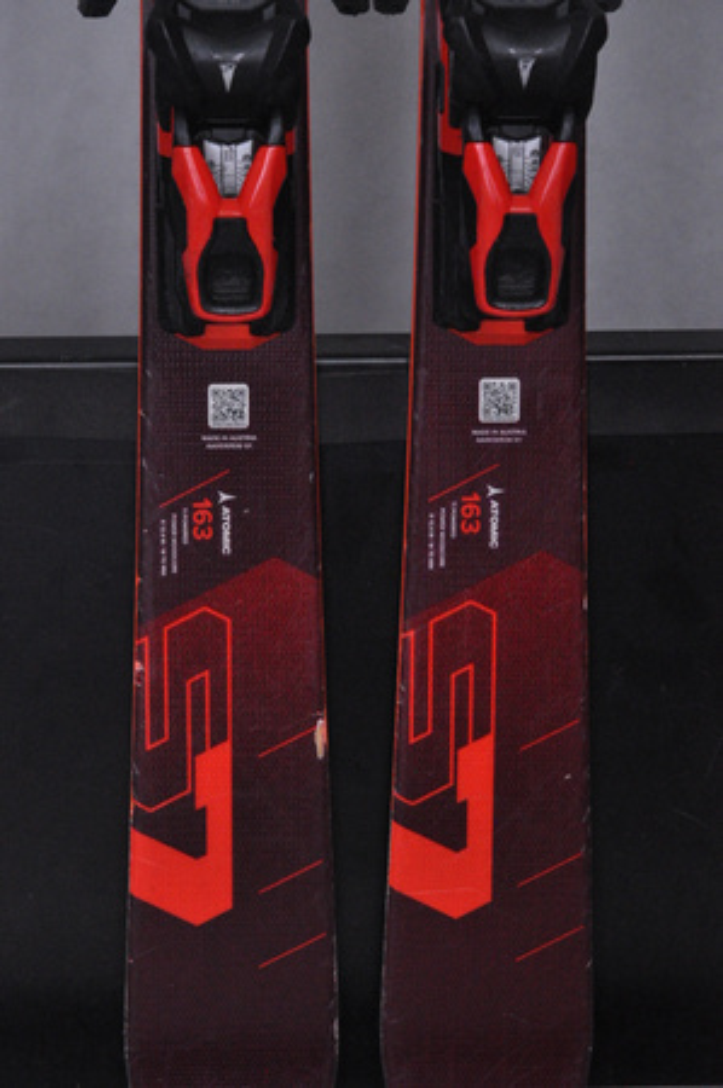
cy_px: 544
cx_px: 362
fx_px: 3850
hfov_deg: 10.7
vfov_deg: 16.1
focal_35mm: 128
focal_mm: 85
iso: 3200
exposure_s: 1/125
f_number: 9.5
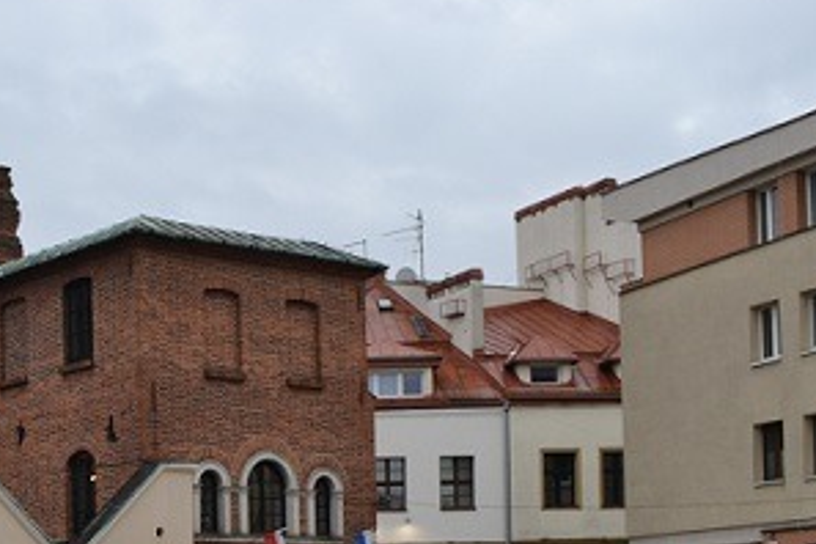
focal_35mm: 67
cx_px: -41
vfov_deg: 19.3
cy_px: 635
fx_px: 1519
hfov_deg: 27.9
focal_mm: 18
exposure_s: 1/125
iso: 220
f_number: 5.6
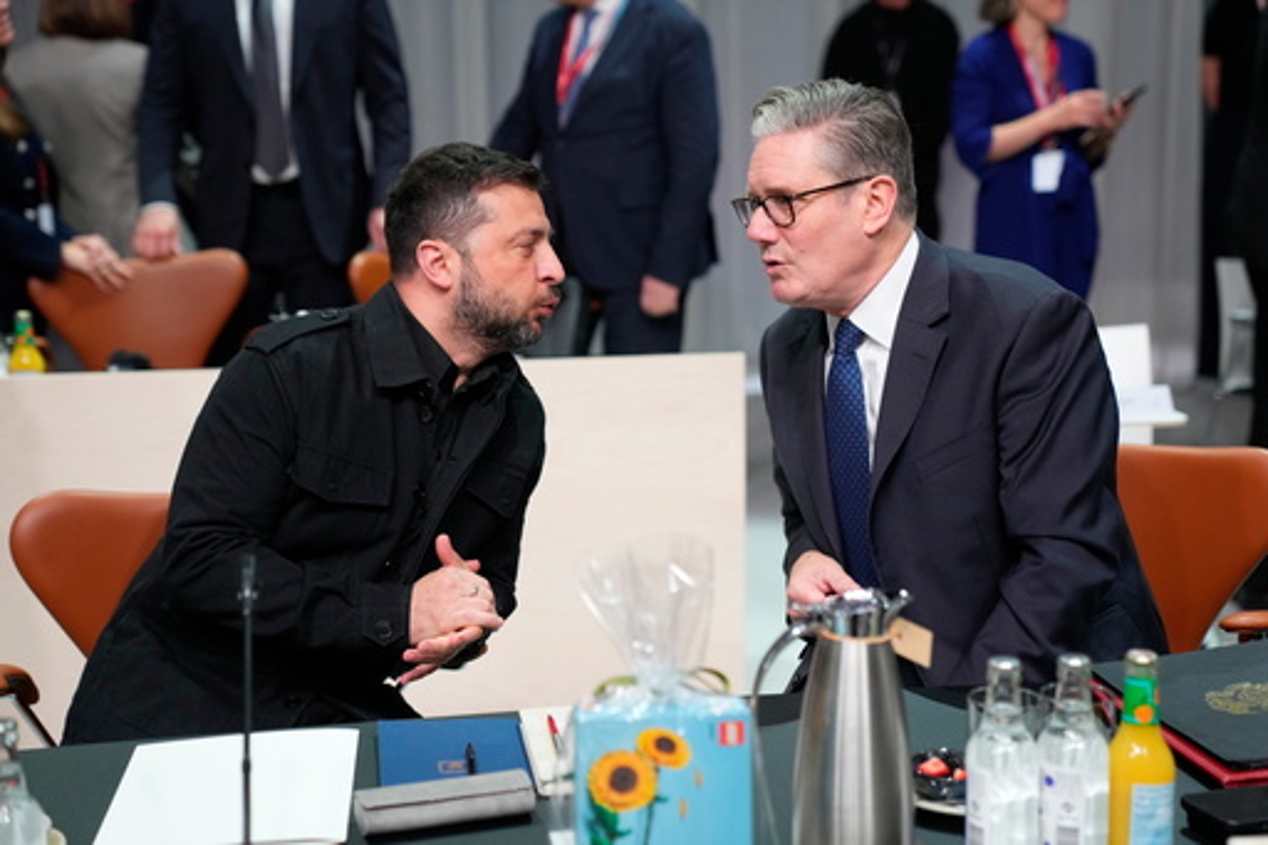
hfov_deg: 32.4
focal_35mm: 62
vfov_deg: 21.9
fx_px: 2183
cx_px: 634
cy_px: 422
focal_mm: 62
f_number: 2.8
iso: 2500
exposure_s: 1/250
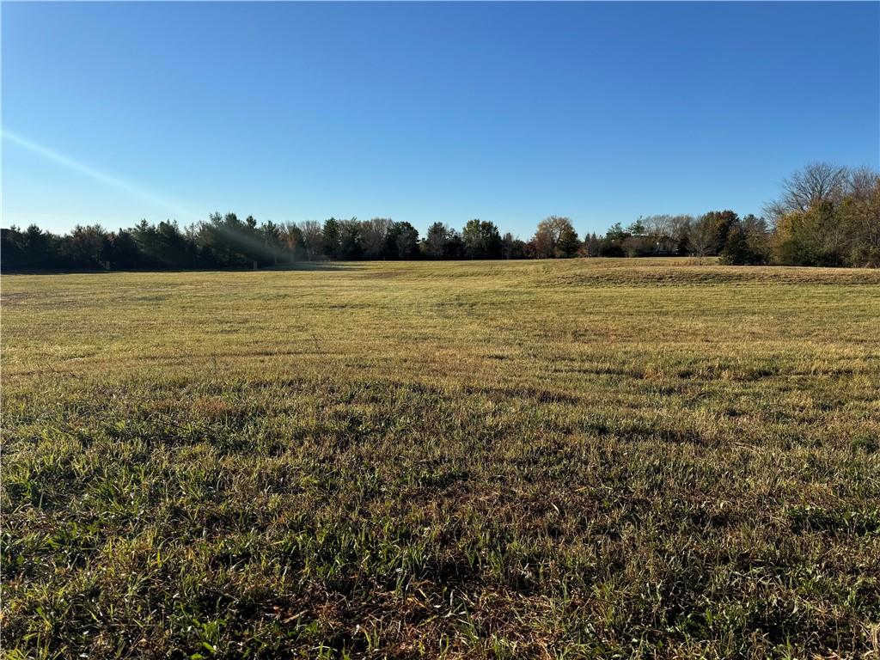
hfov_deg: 71.6
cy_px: 330
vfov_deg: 56.8
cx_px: 440
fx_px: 610
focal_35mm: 24
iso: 80
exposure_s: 1/4950
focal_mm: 6.76
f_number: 1.78
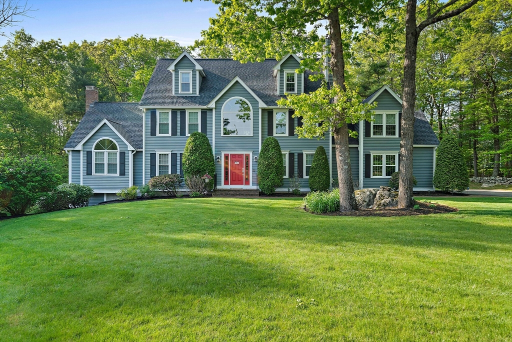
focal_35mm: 24
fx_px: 341
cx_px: 256
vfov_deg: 53.1
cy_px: 171
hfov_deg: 73.7
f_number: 8
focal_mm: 24
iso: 500
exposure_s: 1/40
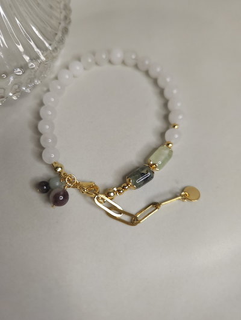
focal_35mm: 23
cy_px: 160
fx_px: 213
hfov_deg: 58.9
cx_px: 120
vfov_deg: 73.9
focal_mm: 5.4
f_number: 1.8
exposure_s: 1/90
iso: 400
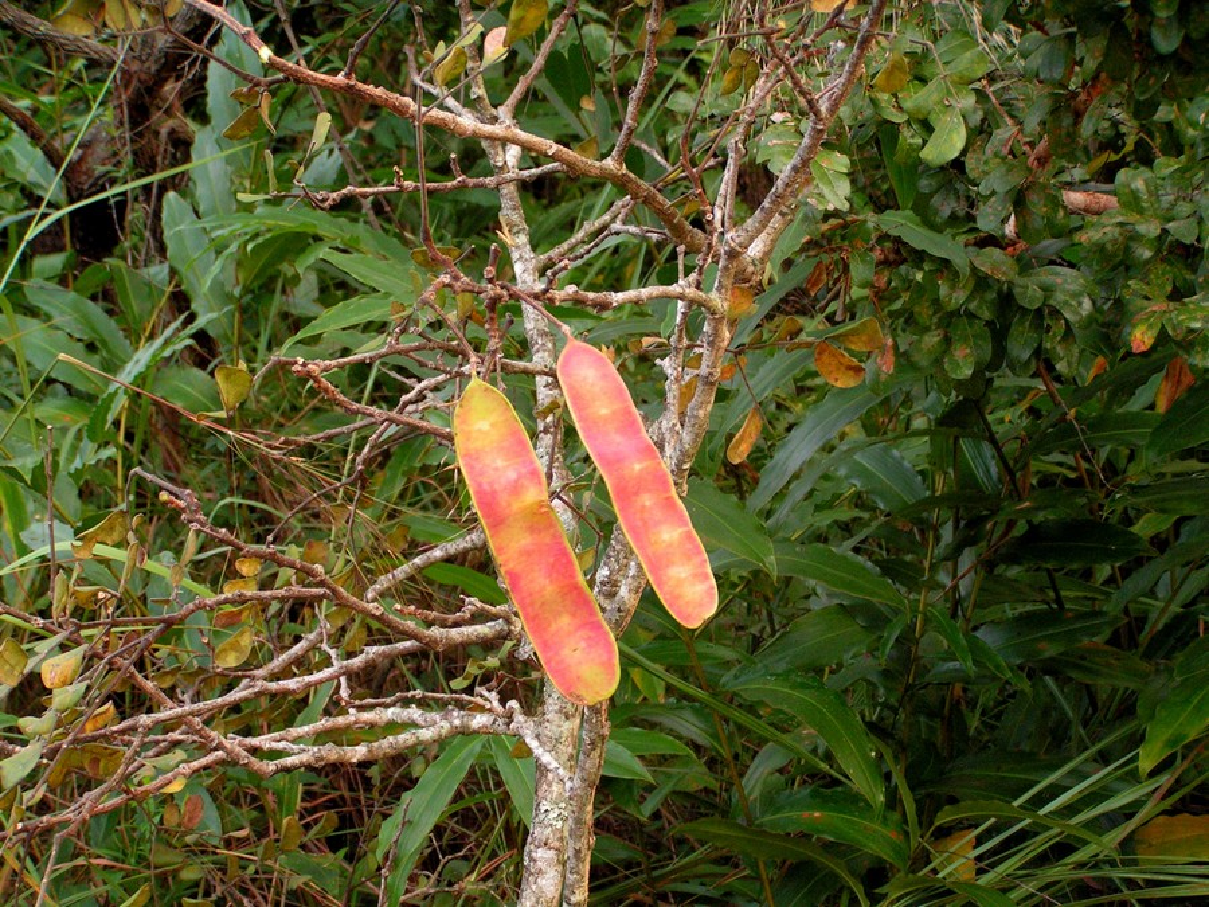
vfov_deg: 17.4
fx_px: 2969
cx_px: 604
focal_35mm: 85
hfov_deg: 23.0
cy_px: 454
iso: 200
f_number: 3.2
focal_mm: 14.1
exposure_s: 1/100
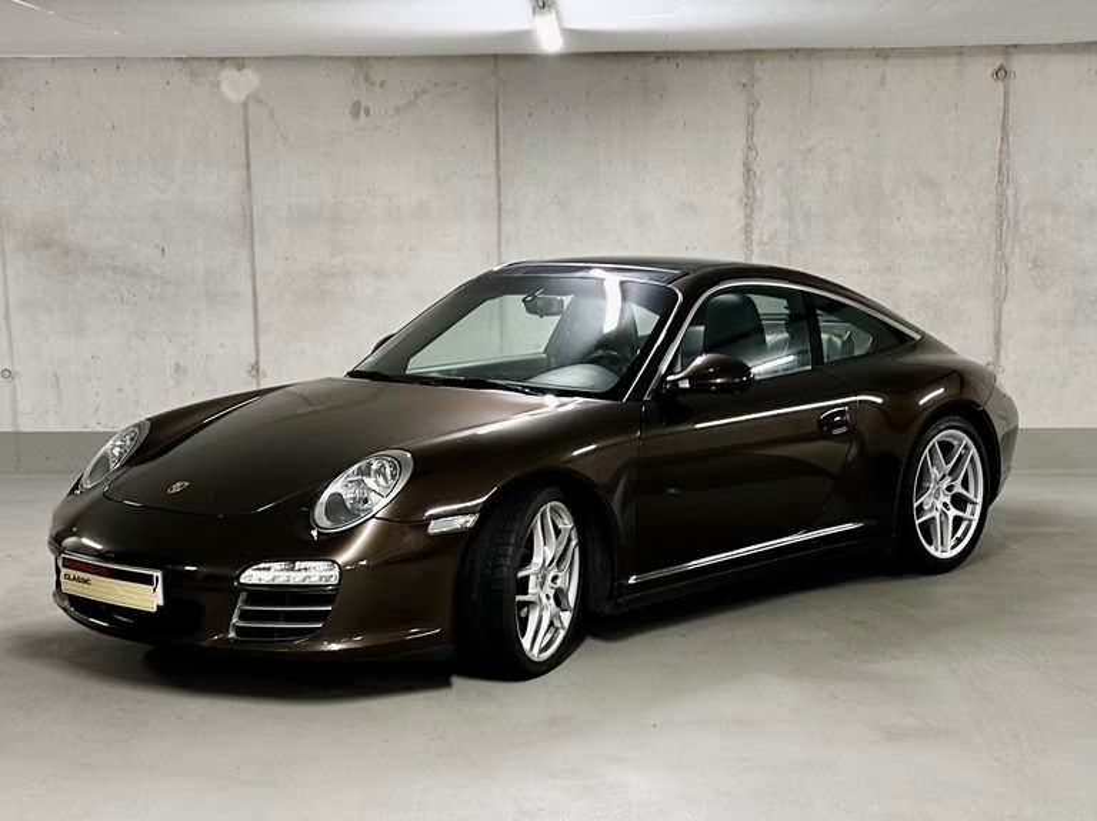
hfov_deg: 71.6
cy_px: 410
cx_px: 548
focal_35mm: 24
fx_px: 760
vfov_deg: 56.8
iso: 125
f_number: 1.78
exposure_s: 1/50
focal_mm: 6.86
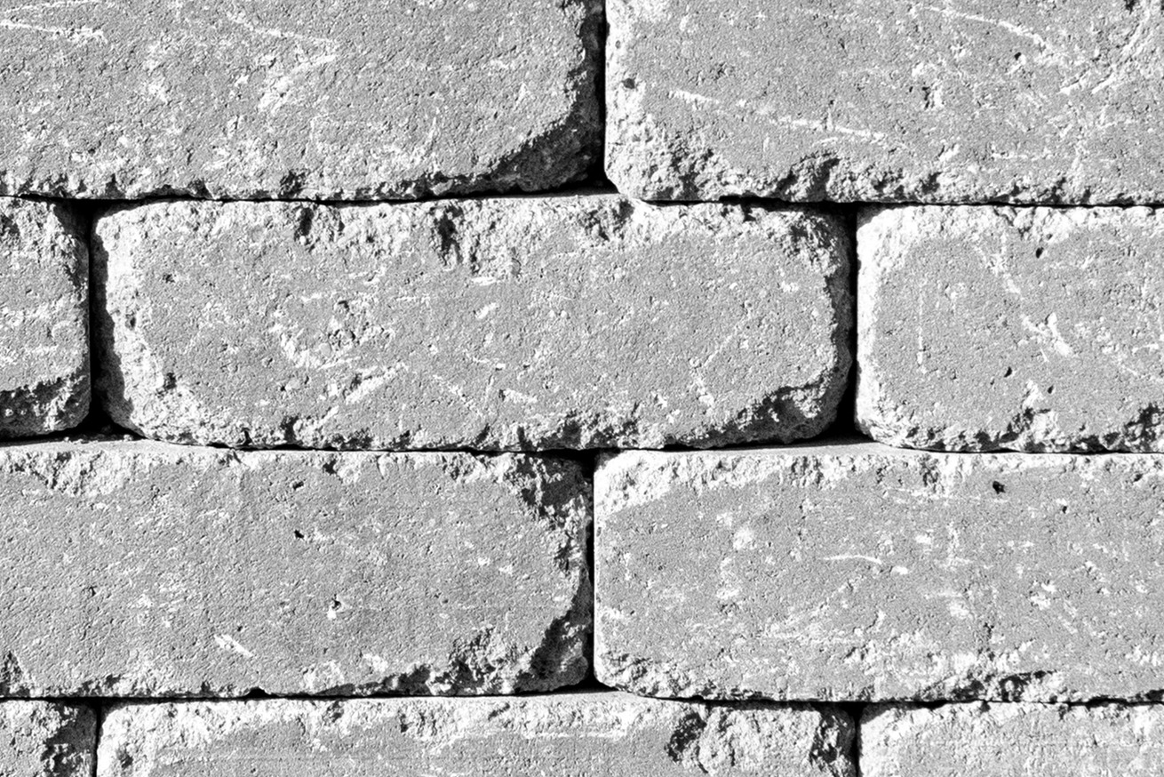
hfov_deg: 23.8
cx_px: 782
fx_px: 2749
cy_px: 340
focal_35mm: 85
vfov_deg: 16.1
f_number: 9
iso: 400
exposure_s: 1/400
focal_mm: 58
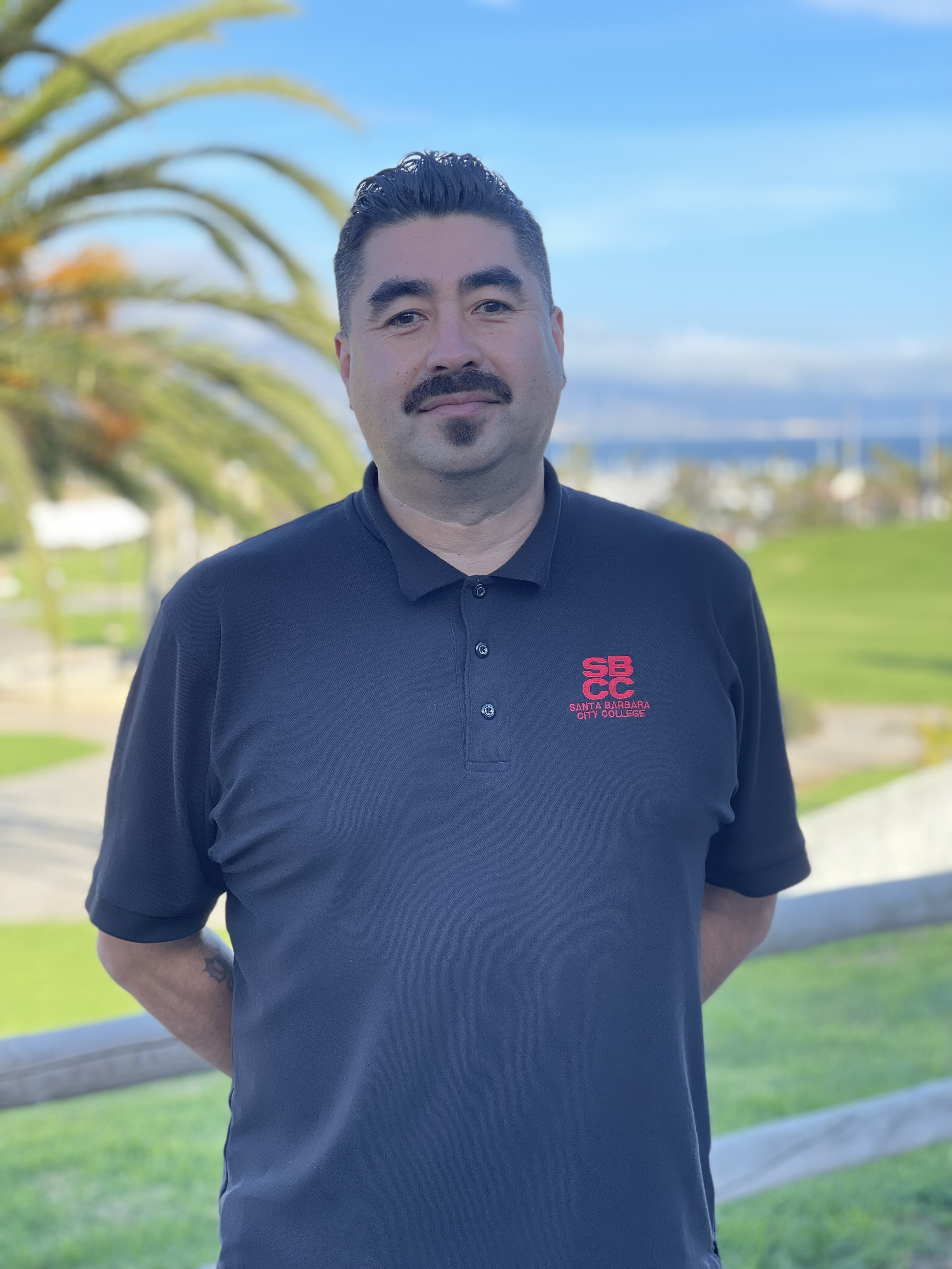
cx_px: 476
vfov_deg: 30.3
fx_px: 2347
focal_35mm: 64
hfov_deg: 22.9
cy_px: 634
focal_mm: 7.5
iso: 20
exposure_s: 1/197
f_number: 2.2
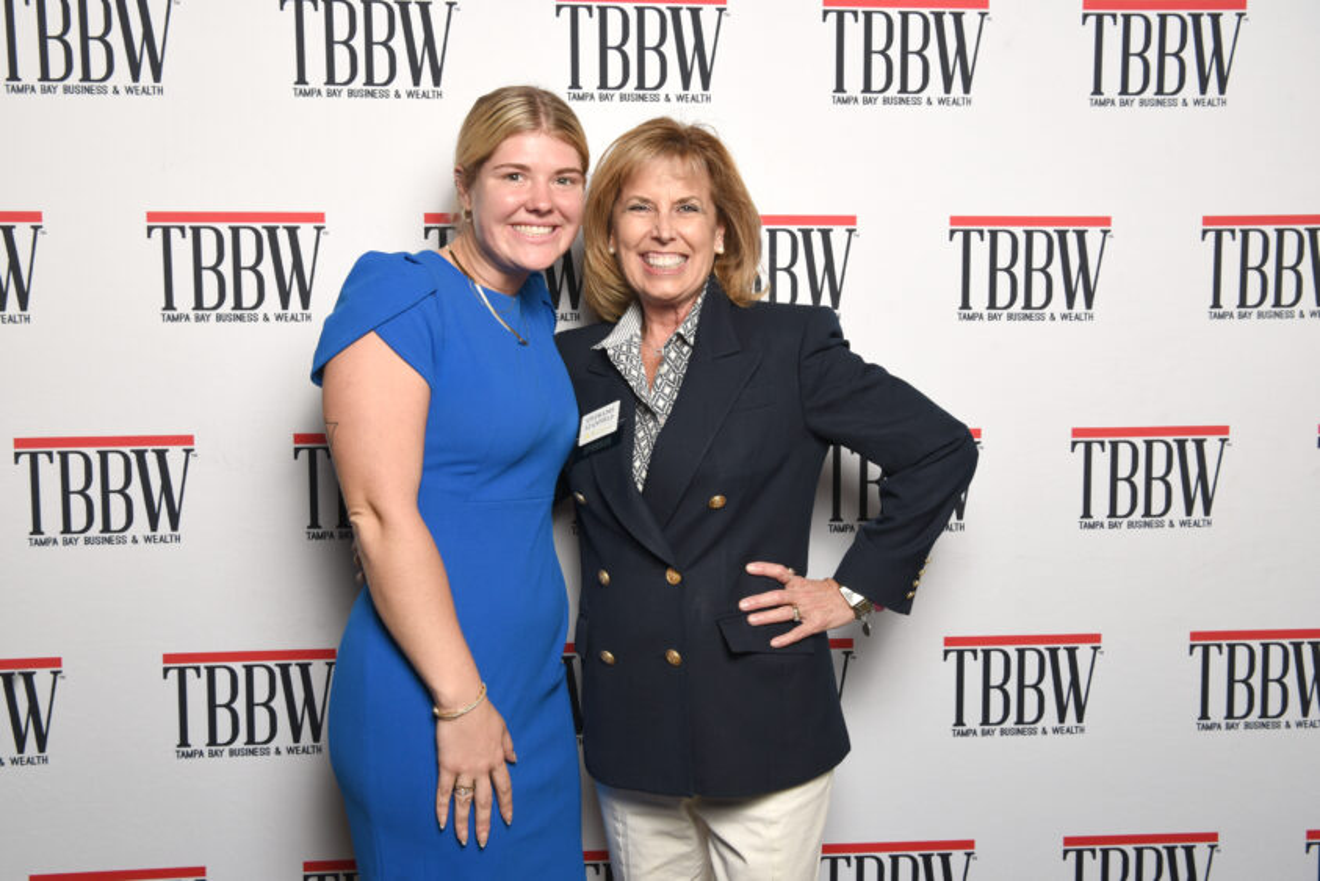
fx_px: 1284
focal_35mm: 35
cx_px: 660
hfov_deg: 54.4
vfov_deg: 37.9
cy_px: 440
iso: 320
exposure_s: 1/80
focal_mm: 35
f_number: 9
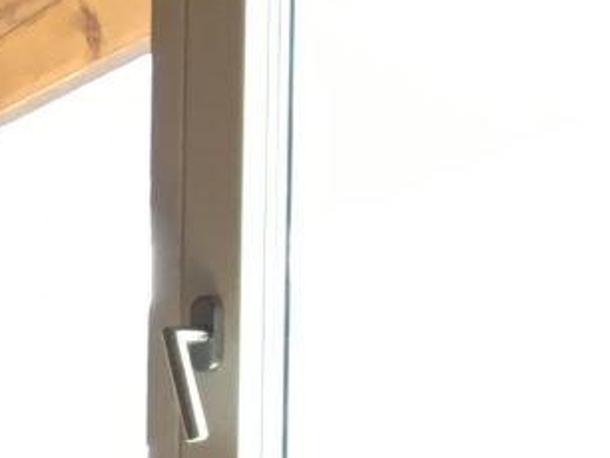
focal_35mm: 194
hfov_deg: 8.8
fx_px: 3421
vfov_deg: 7.3
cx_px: -1035
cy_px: 962
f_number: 2.2
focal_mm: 4.15
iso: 32
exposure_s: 1/33
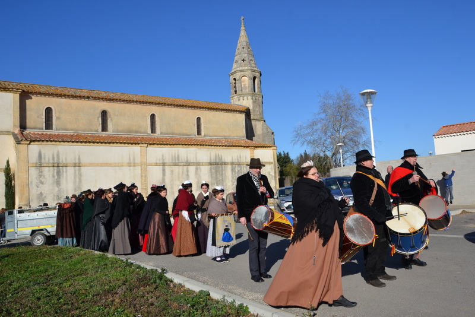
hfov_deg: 67.4
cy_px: 158
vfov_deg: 48.0
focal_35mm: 27
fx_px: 356
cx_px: 238
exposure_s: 1/320
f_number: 9
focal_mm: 18
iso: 100
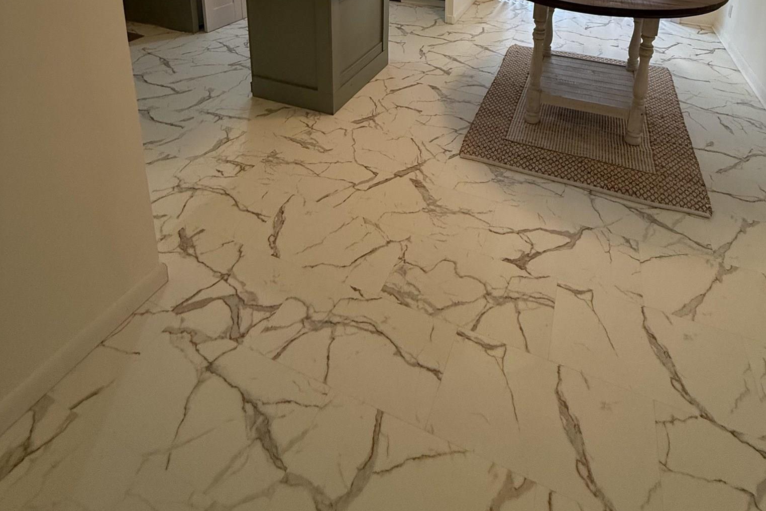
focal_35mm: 22
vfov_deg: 46.0
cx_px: 430
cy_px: -22
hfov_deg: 78.2
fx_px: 468
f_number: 2.2
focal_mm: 2.22
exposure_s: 1/120
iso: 250
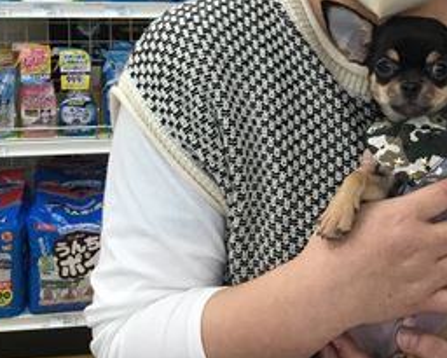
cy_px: 56
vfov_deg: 21.2
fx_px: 940
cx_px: 358
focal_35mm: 71
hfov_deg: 26.3
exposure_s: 1/30
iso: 40
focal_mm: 3.3
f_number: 2.4
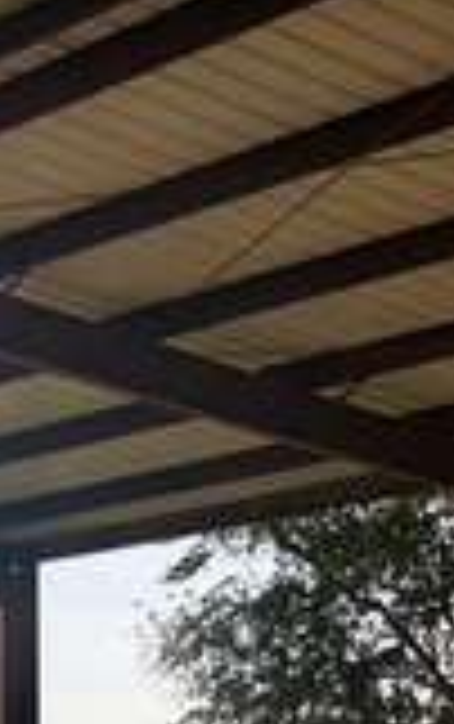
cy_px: 1097
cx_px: 191
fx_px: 2429
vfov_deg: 15.6
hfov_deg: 10.7
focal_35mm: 123
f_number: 1.8
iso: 20
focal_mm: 4
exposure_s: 1/466
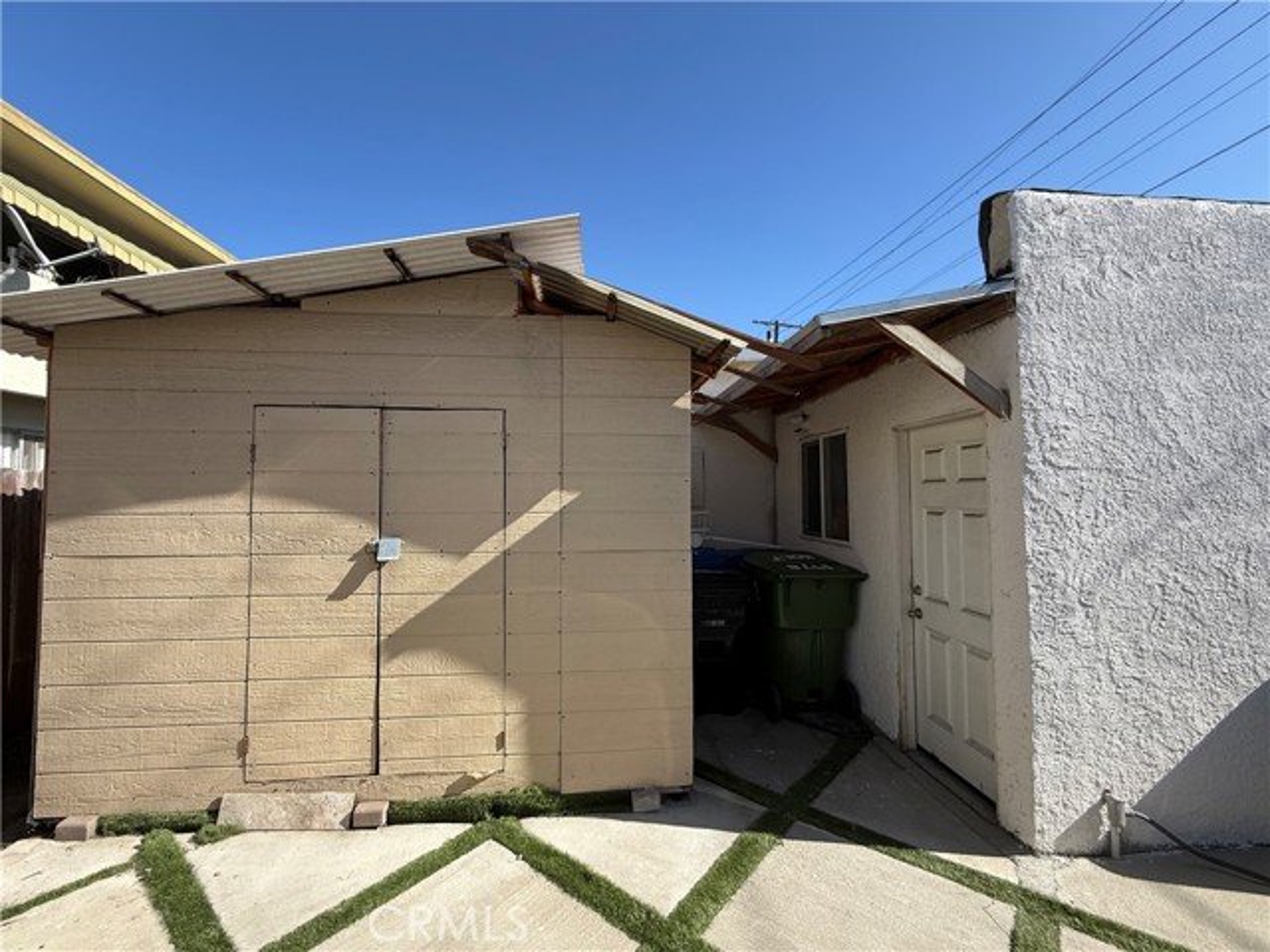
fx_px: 514
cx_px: 635
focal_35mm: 14
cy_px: 476
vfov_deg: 85.7
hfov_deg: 102.1
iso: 50
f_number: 2.2
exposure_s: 1/809
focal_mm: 2.22
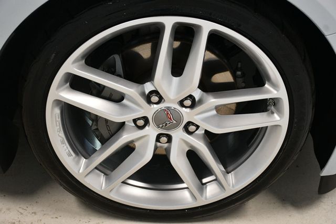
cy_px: 112
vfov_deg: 20.3
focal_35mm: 67
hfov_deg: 30.1
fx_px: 625
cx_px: 168
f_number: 4.5
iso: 1400
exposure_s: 1/125
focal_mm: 45
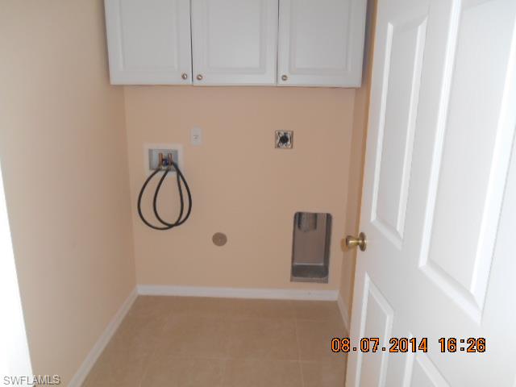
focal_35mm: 26
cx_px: 258
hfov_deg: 67.3
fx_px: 388
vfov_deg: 53.1
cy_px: 194
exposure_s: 1/25
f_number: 3.4
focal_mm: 4.7
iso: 200
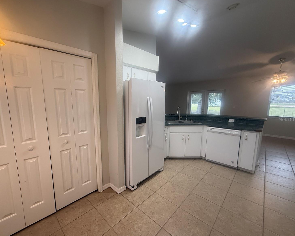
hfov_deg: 96.6
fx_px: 131
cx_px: 136
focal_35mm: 15
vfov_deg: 84.0
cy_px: 119
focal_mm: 2.22
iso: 160
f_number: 2.2
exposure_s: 1/60
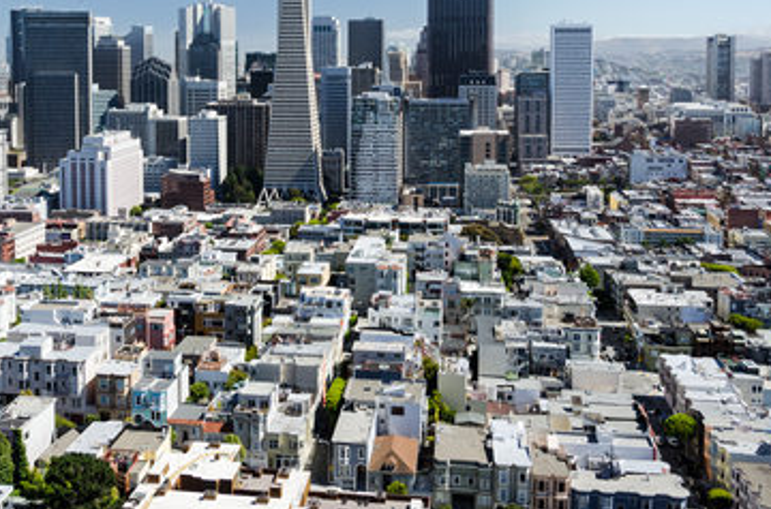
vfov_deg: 29.2
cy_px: 117
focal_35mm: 45
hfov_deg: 43.4
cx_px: 298
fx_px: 961
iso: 200
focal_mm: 18
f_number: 10
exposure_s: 1/125
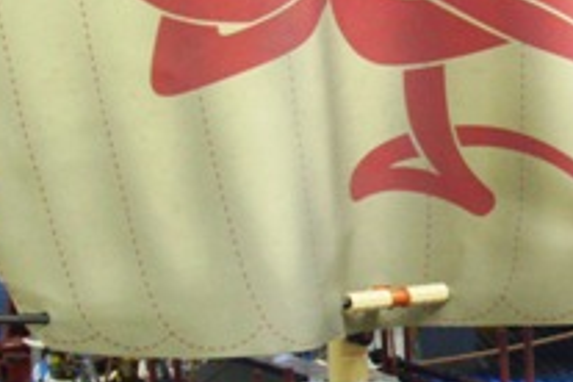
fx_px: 1639
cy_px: 390
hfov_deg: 19.5
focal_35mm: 103
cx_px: 490
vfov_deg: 13.1
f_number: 2.9
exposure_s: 1/13
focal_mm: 5.7
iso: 160
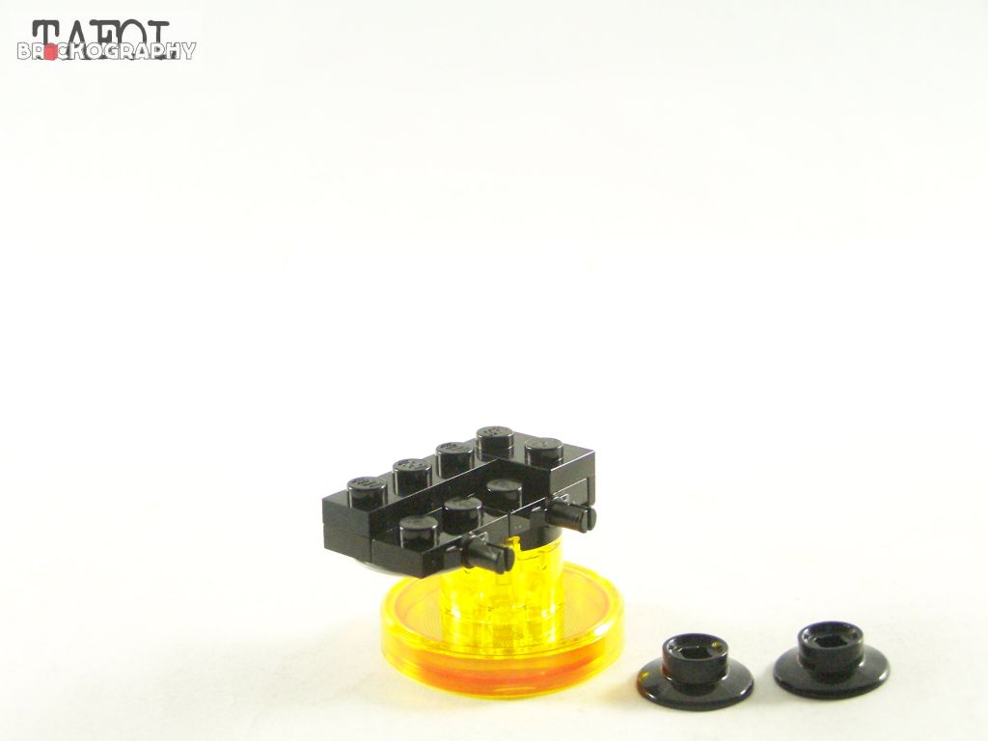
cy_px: 370
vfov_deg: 22.9
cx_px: 494
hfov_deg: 30.3
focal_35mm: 64
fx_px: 1827
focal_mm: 10.7
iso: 400
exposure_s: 1/60
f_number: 3.2
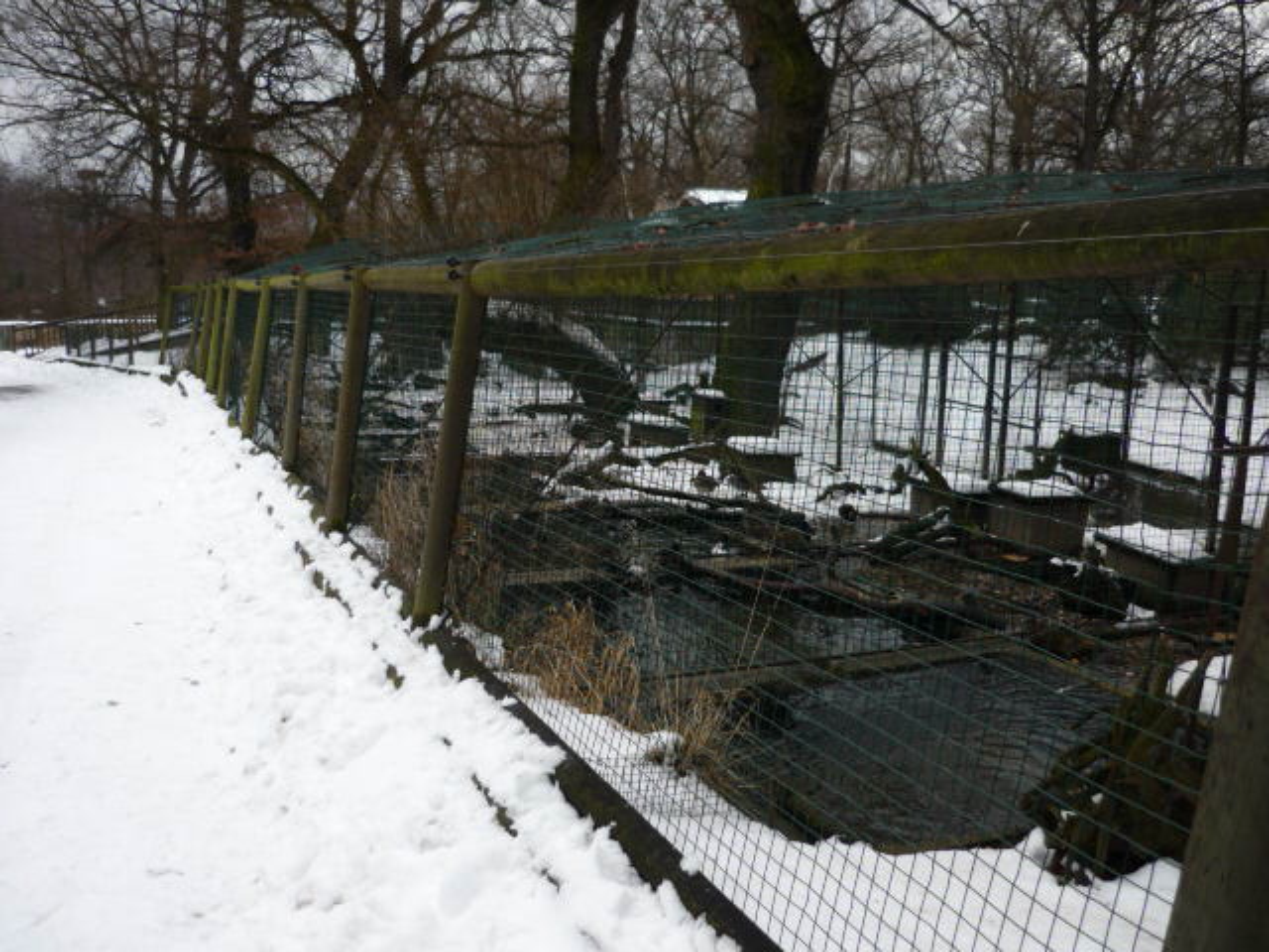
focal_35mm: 33
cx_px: 634
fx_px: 1210
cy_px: 476
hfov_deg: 55.4
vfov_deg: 42.9
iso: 100
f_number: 2.8
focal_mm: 5.5
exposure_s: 1/400
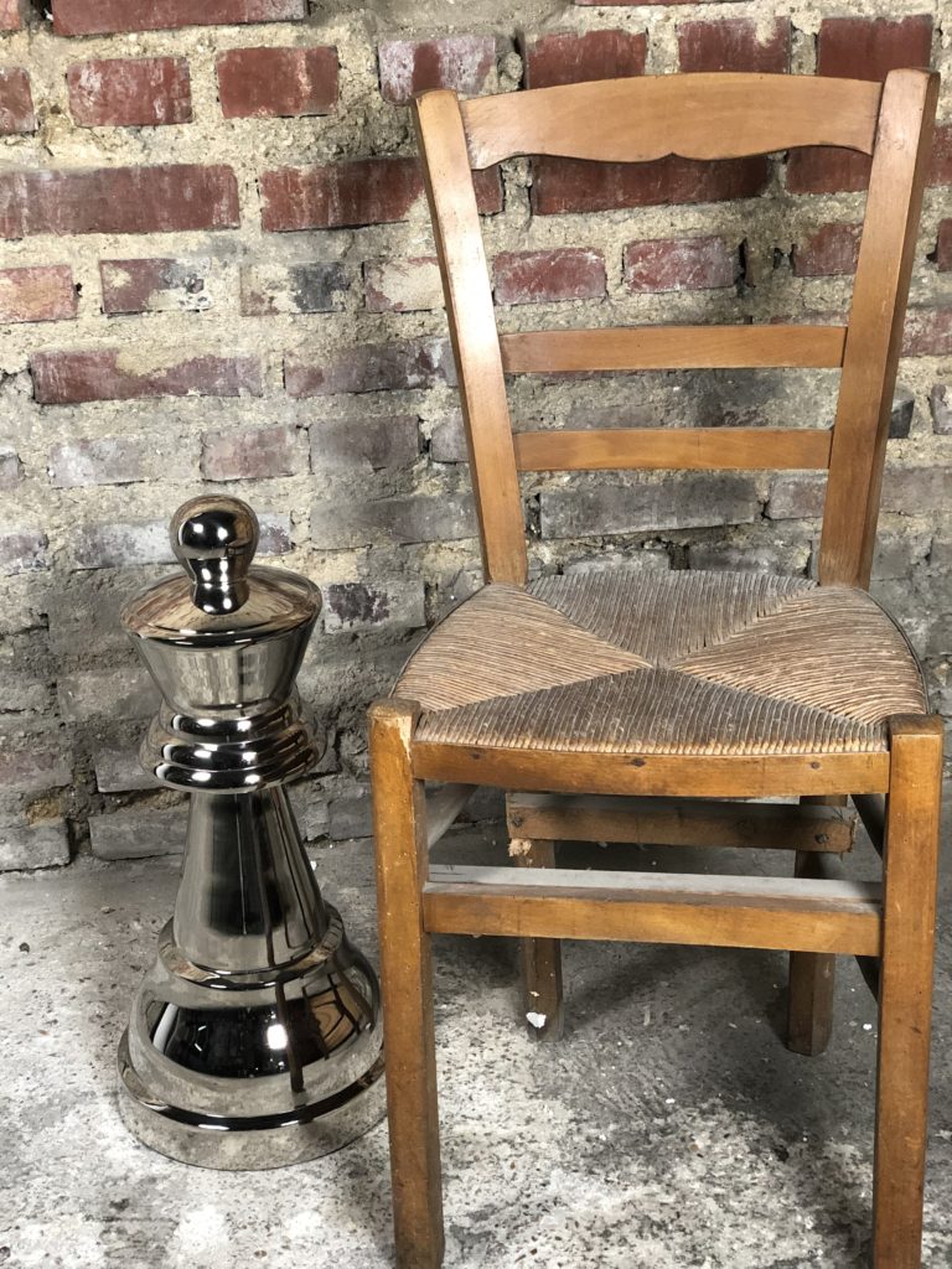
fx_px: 1907
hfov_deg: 28.0
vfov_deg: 36.8
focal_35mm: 52
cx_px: 476
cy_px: 634
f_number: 2.4
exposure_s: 1/33
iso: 160
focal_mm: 6
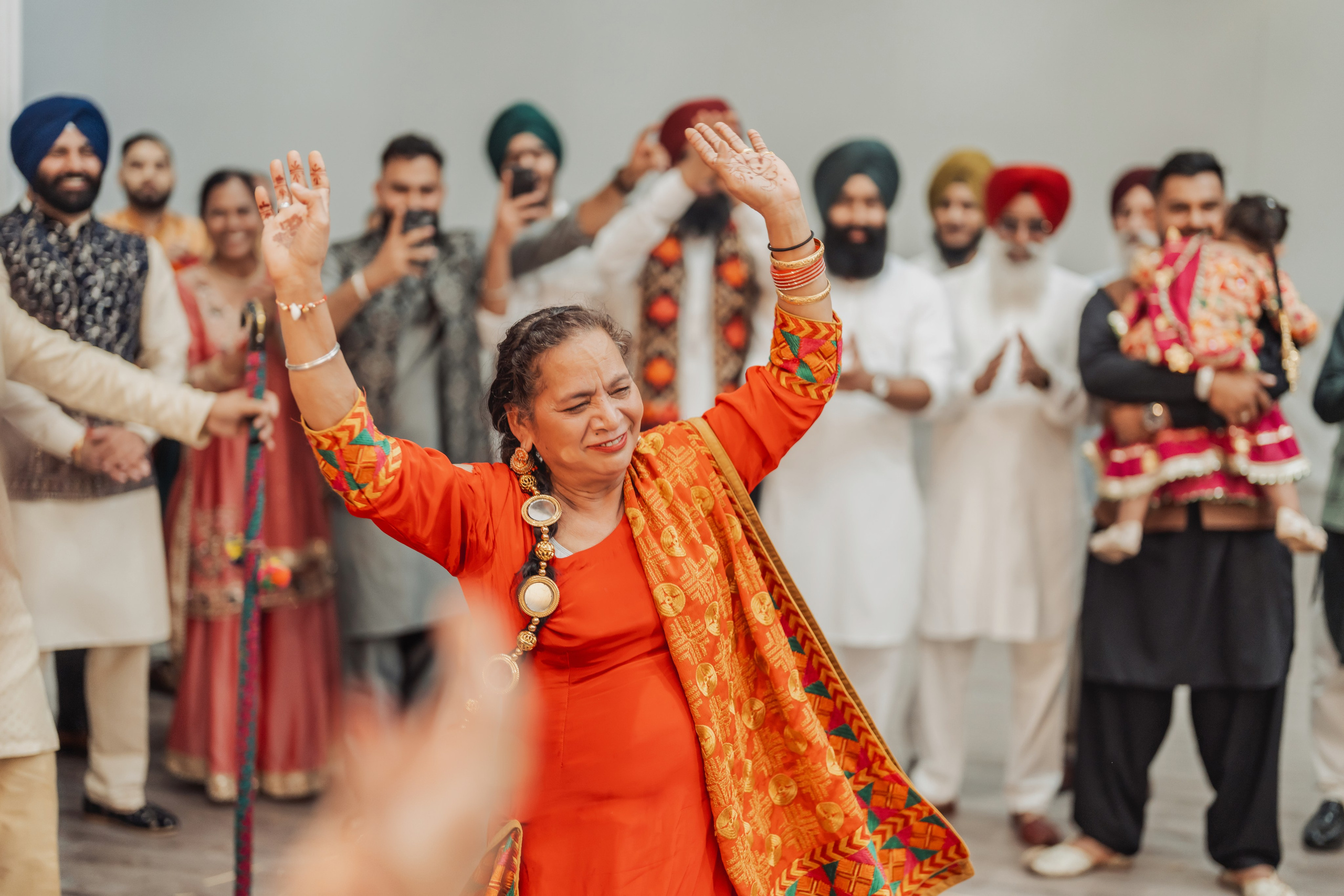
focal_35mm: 50
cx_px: 672
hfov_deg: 39.6
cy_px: 448
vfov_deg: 27.0
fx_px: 1867
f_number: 1.2
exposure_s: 1/200
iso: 640
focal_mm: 50
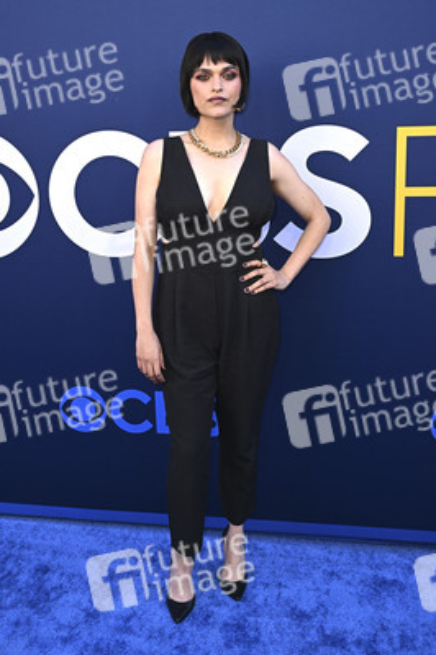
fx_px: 710
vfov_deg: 49.6
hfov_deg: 34.2
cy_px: 328
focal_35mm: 39
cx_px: 218
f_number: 5.6
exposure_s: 1/200
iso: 400
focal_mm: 39
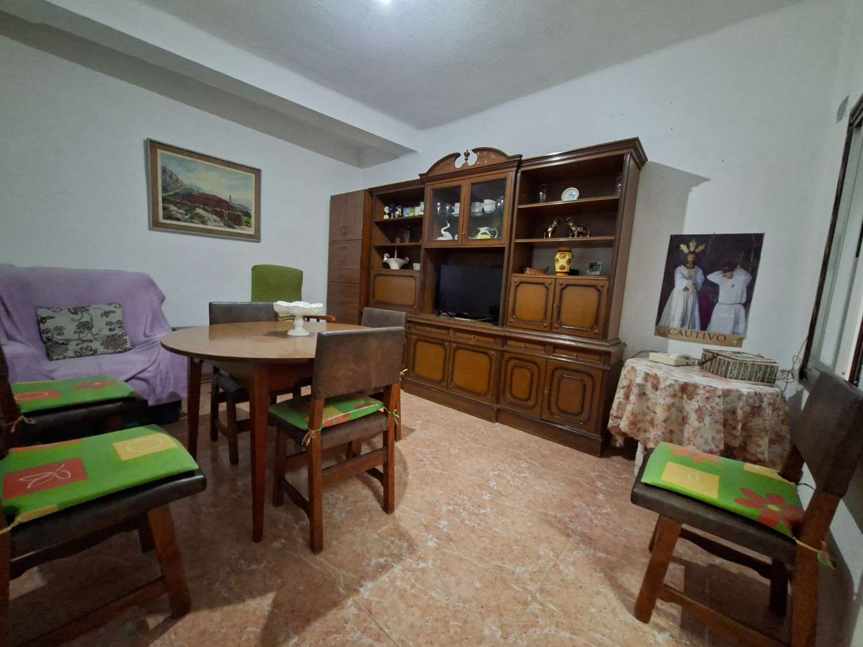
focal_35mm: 13
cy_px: 324
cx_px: 432
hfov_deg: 106.2
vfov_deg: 89.9
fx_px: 324
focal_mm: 1.74
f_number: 2.2
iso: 640
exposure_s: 1/20
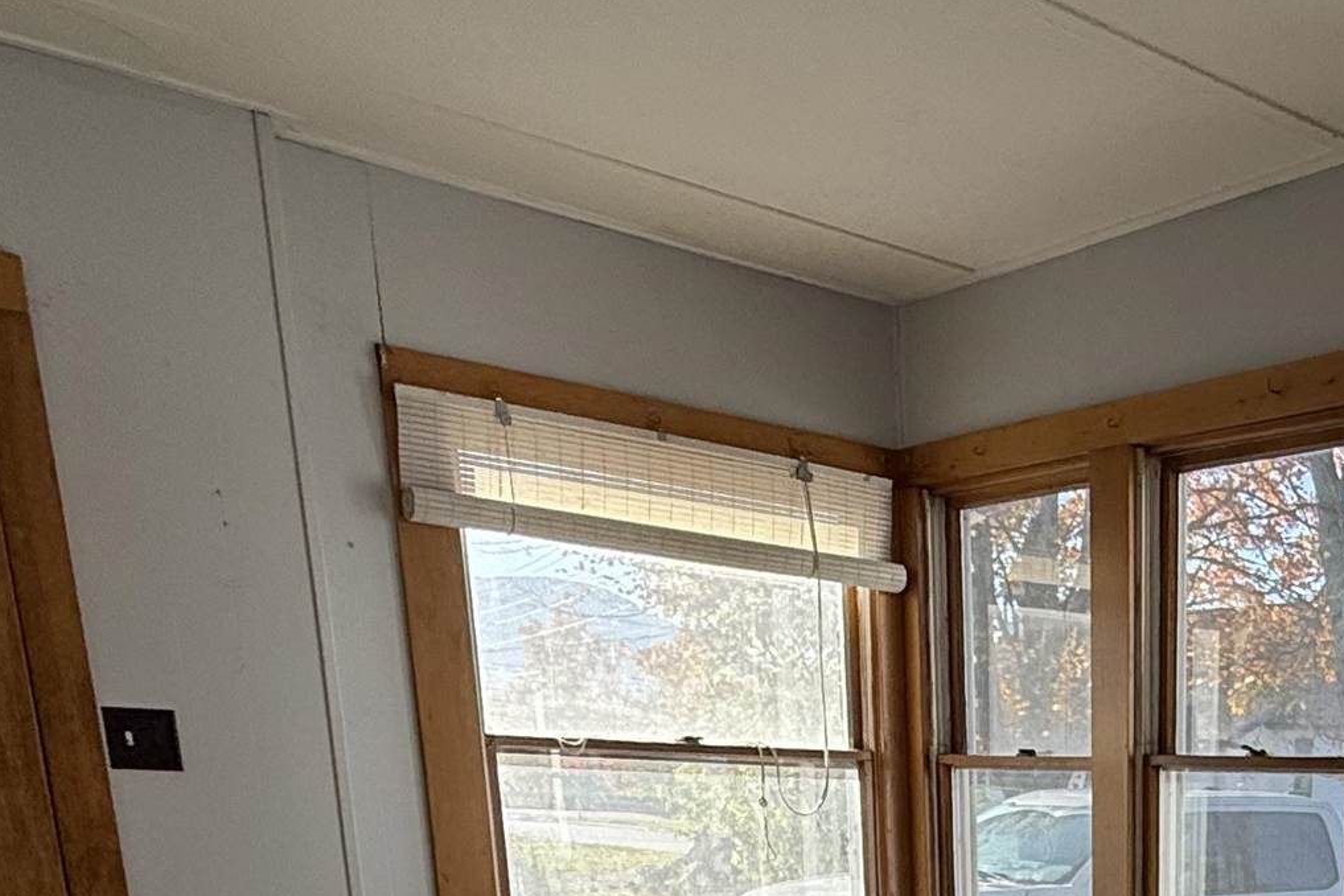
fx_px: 1643
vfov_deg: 25.0
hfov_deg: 39.5
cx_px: 1328
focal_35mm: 44
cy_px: 1261
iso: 64
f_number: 2.2
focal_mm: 2.22
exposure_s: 1/442
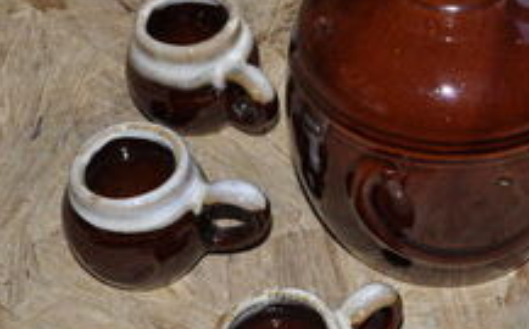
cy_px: 48
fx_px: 1413
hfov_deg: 20.8
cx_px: 466
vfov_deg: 13.2
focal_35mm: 98
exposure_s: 1/90
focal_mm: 29
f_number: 13
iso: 200
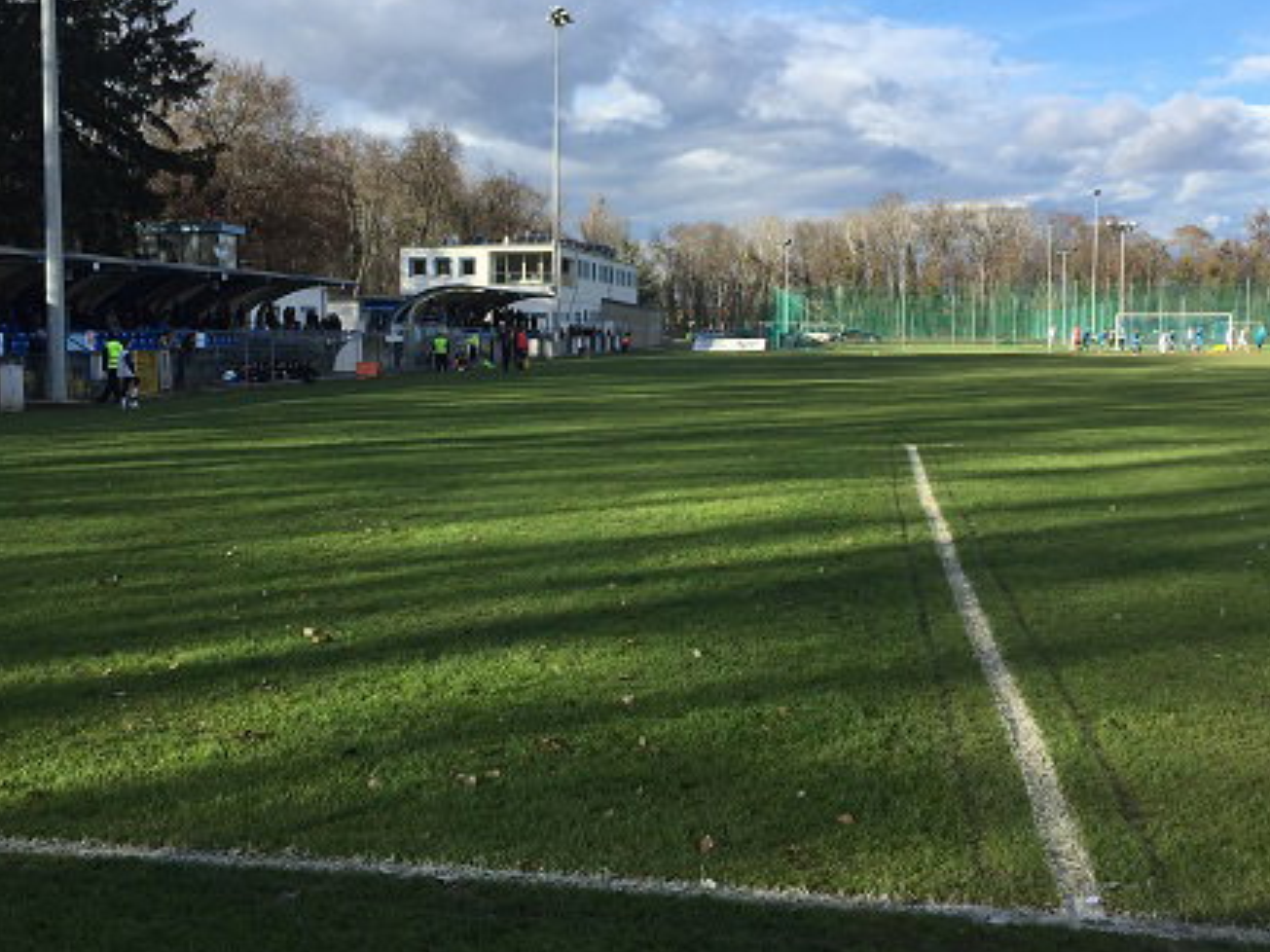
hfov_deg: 46.8
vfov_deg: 35.9
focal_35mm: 40
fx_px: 1467
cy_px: 406
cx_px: 625
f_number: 2.2
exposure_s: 1/1236
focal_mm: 4.15
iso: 32
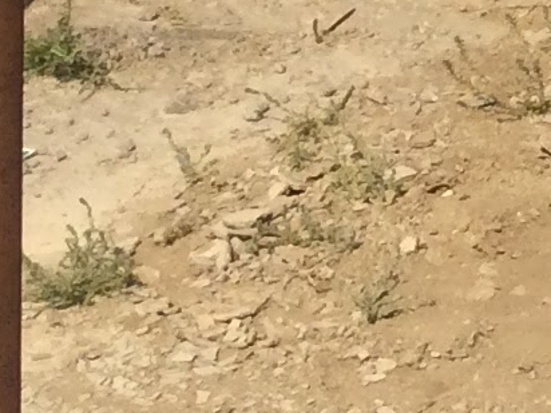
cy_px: -1105
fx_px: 3661
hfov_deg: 7.3
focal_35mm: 230
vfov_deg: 5.7
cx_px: 1827
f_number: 2.2
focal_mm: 4.15
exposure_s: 1/2053
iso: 32
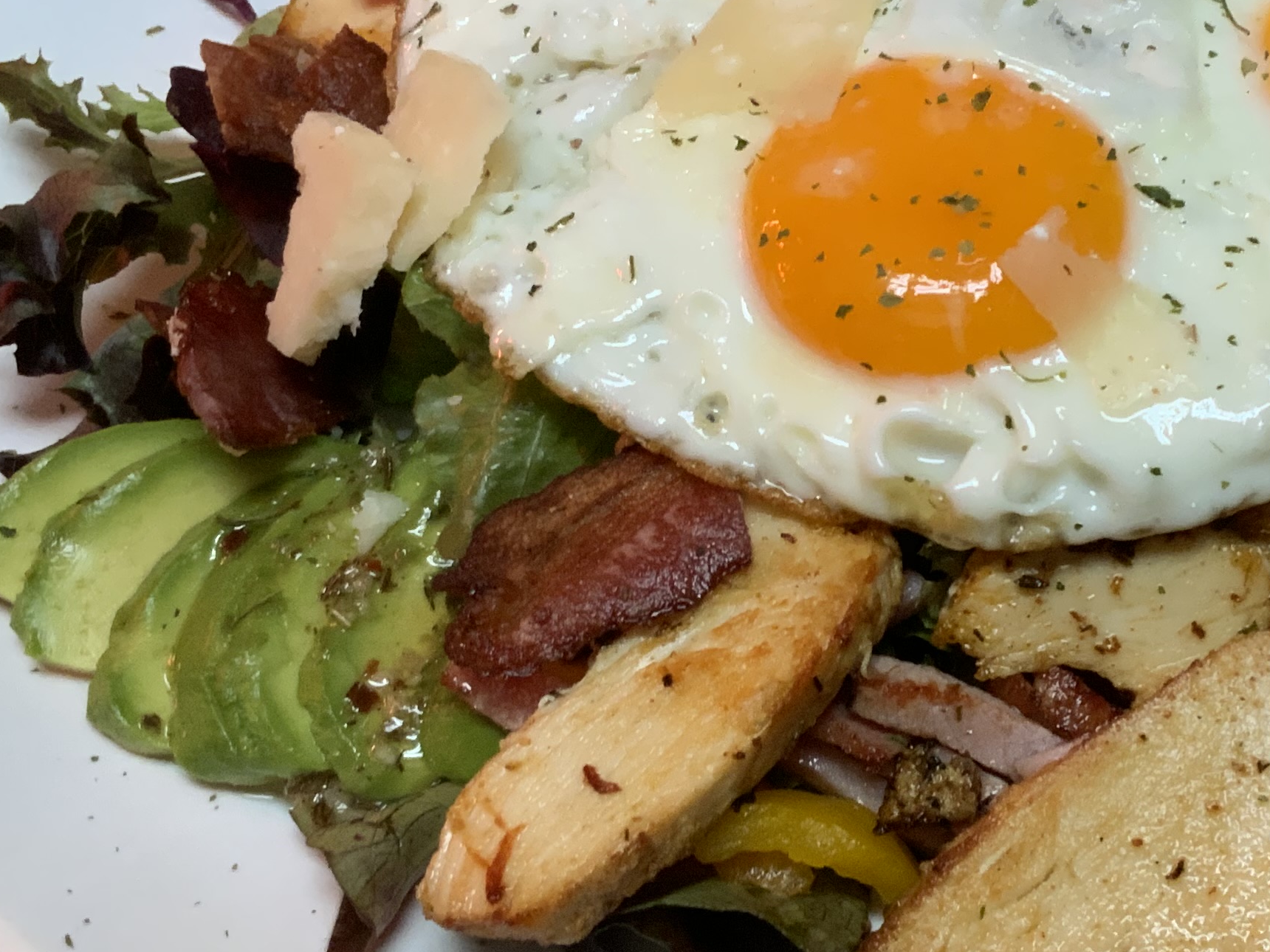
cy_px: 452
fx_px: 2495
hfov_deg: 28.3
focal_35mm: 68
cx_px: 867
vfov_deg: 21.6
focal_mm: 3
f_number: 1.8
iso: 125
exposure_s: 1/60
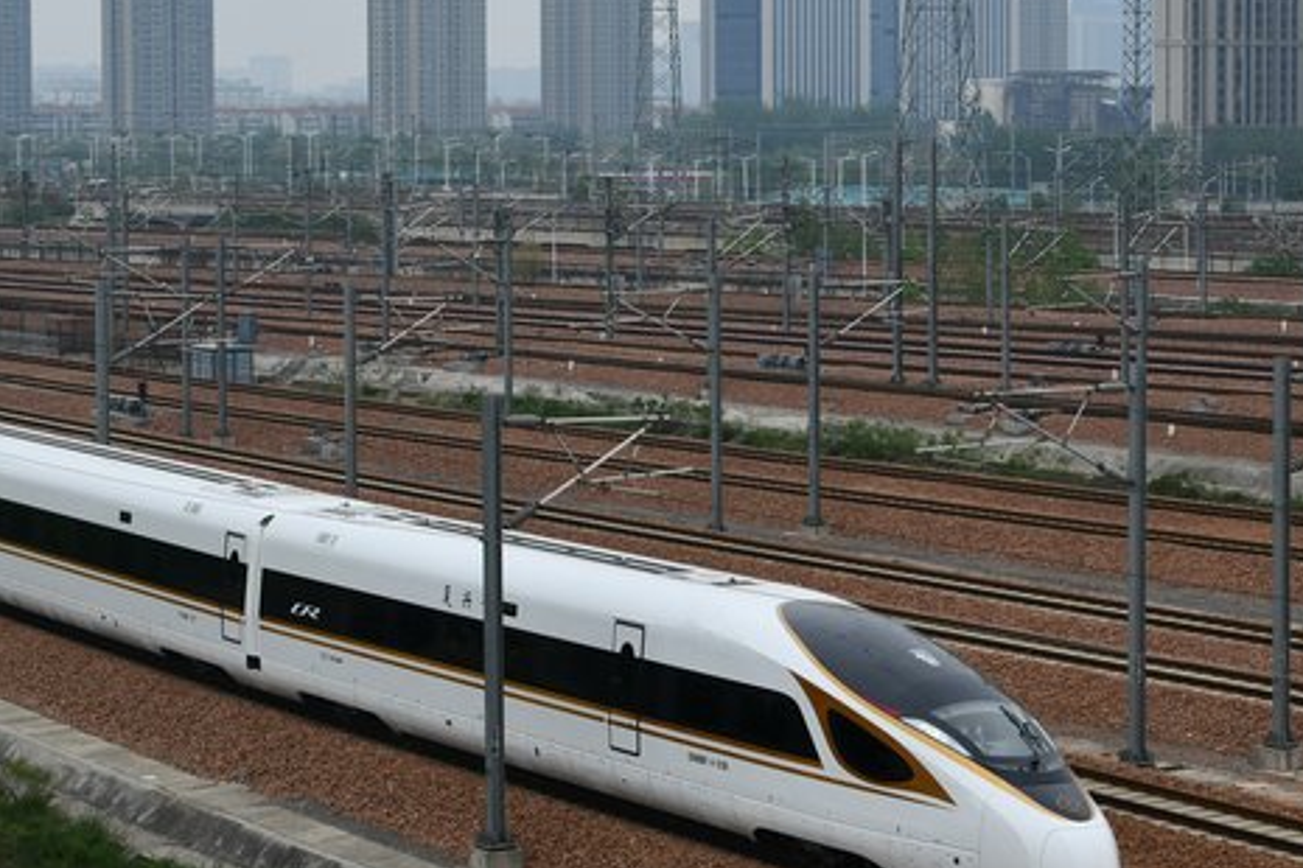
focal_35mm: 113
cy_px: 367
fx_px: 4090
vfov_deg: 12.1
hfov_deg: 18.1
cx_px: 821
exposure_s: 1/1000
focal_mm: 70
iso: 500
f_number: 8
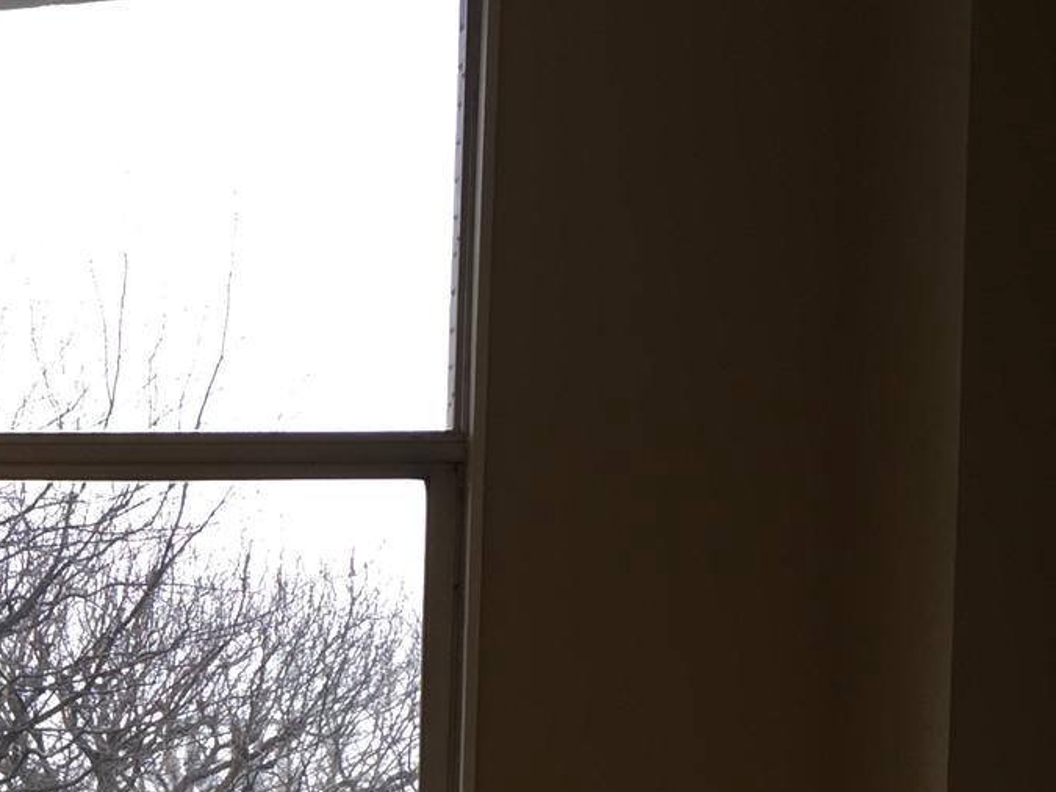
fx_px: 2684
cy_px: 900
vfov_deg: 16.2
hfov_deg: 20.0
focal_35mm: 88
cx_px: -396
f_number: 2.2
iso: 32
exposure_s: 1/30
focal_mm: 4.15
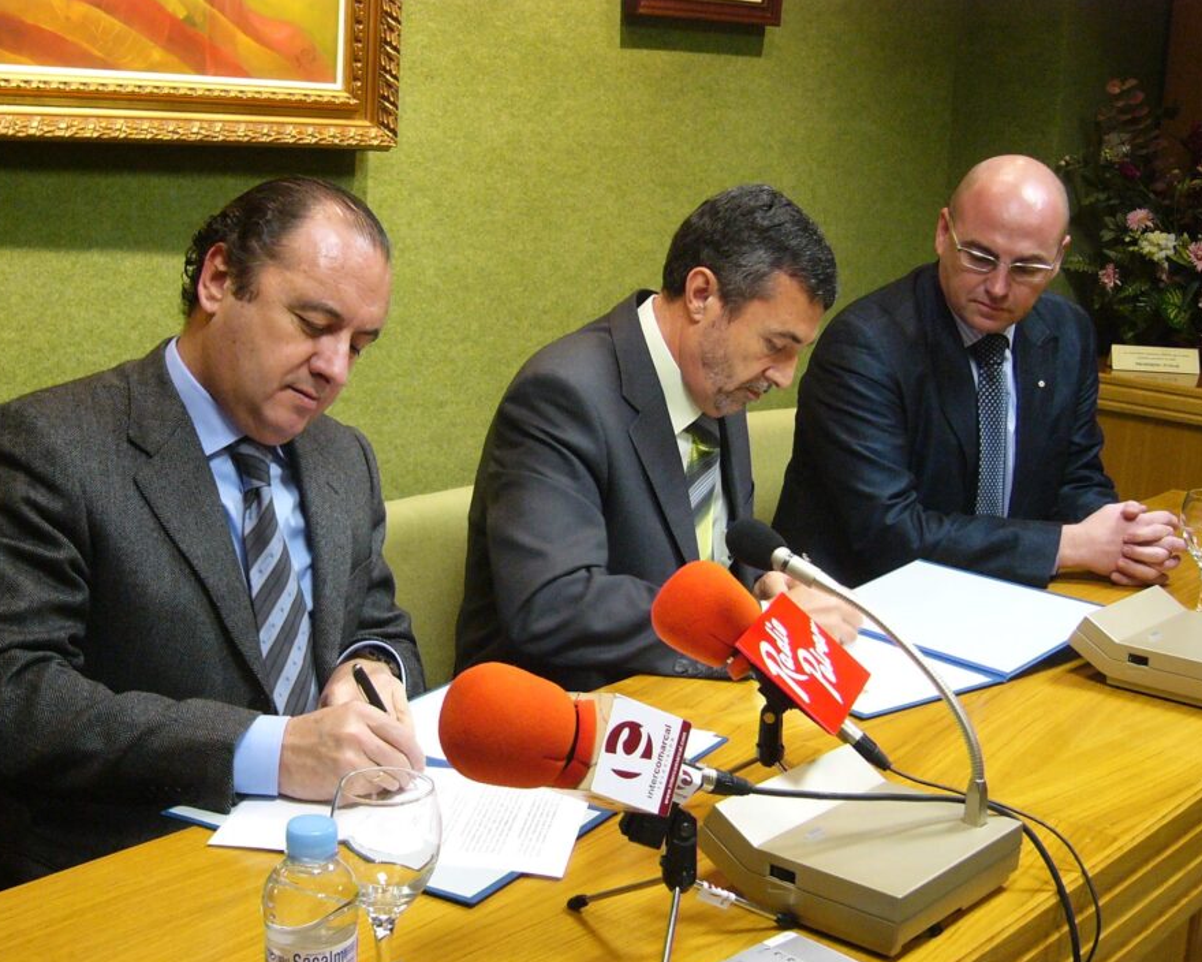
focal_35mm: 49
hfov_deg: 38.0
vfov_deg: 30.8
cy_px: 481
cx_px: 574
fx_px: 1743
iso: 200
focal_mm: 7.6
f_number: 3.2
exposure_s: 1/13
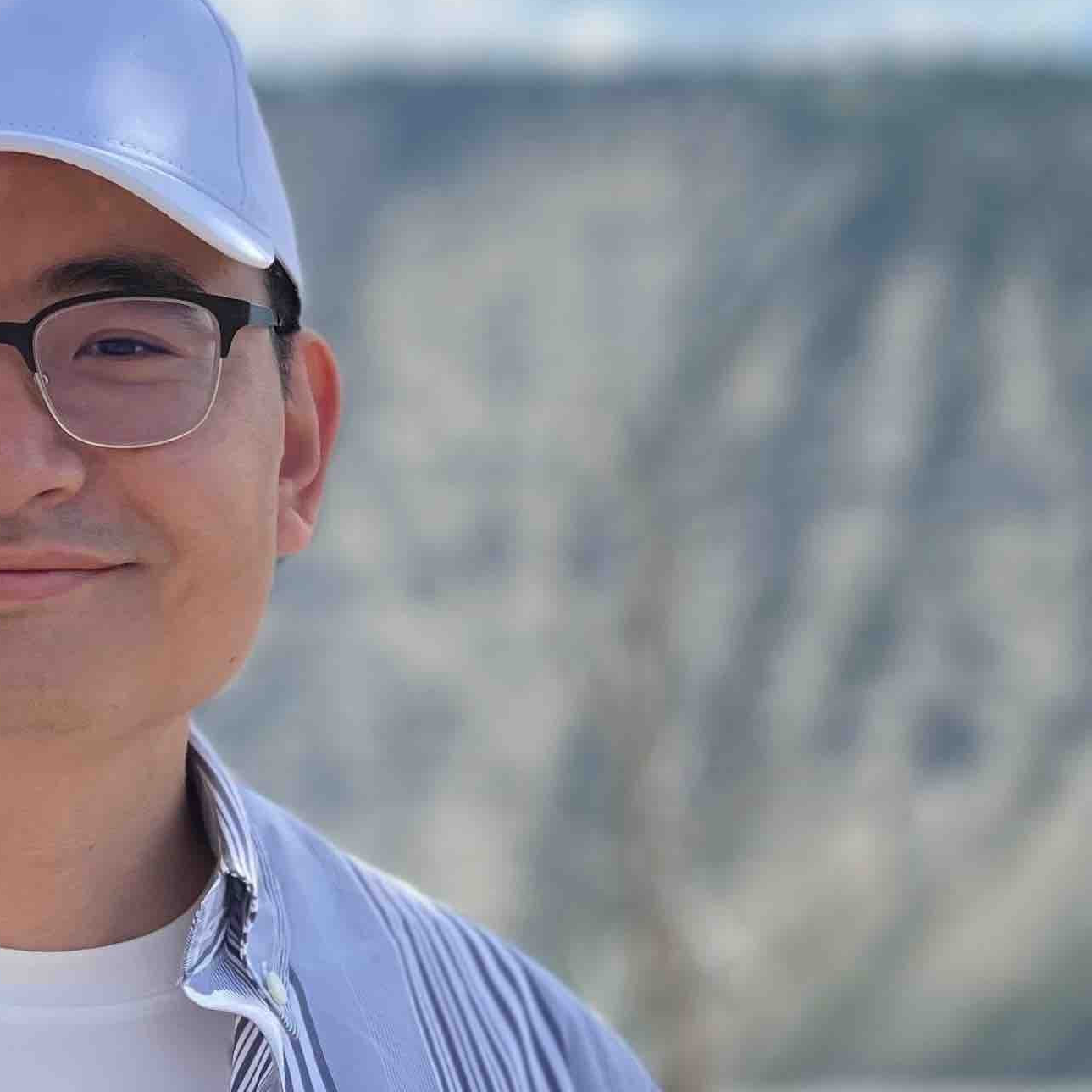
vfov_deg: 9.9
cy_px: 760
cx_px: 28
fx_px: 6317
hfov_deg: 9.8
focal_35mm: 177
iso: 32
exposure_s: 1/1014
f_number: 2.2
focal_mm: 7.5
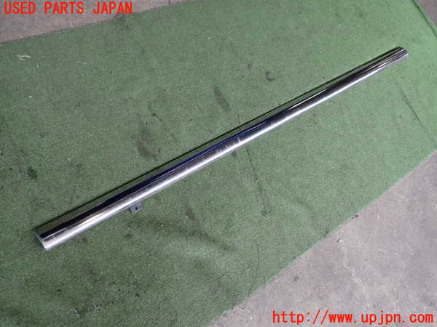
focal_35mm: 30
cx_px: 218
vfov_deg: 46.8
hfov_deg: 60.0
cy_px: 164
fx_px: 379
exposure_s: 1/125
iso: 125
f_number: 2.3
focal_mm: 5.4
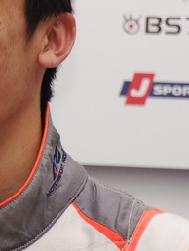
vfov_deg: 2.9
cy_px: 89
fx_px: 4971
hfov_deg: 2.2
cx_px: -62
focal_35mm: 684
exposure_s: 1/250
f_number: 5.6
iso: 400
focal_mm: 170
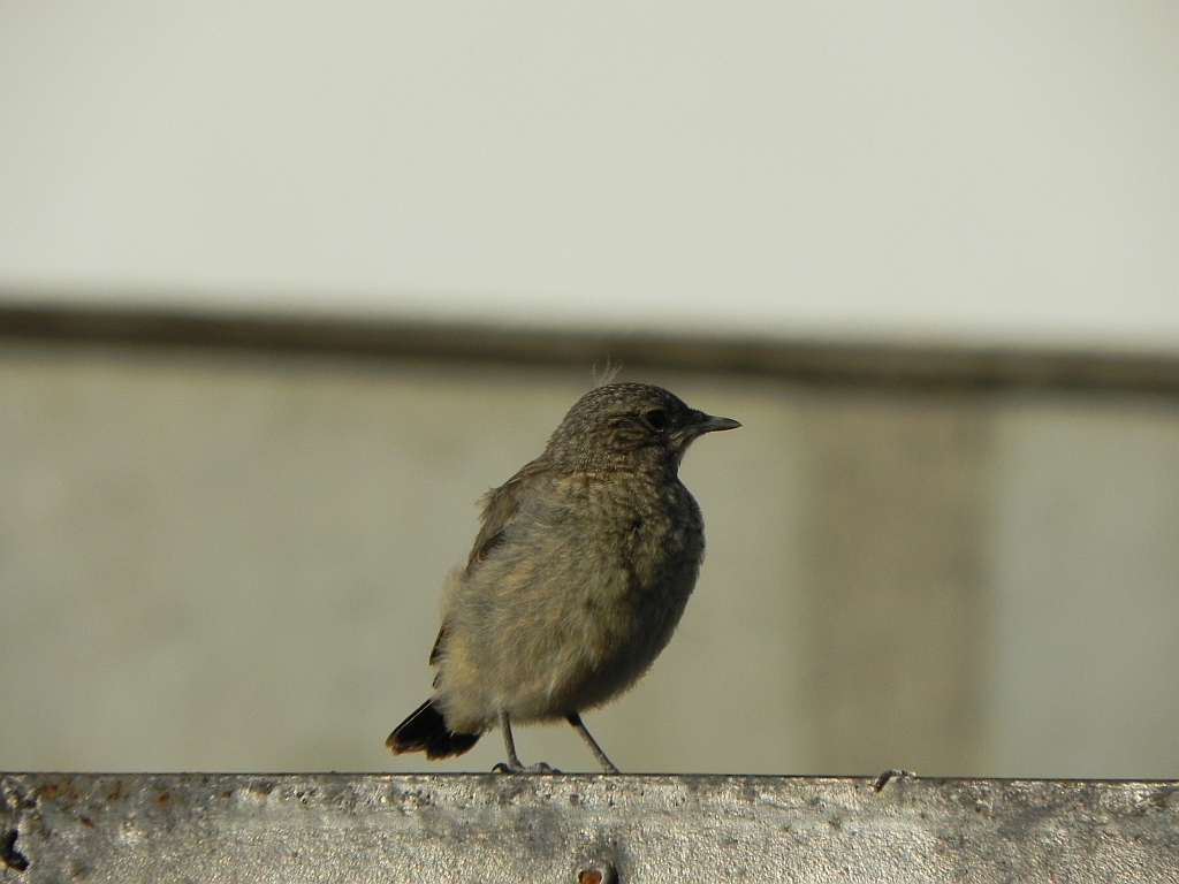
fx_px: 23092
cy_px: 442
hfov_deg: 2.9
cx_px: 590
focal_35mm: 678
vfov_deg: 2.2
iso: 160
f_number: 8
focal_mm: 120
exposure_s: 1/514
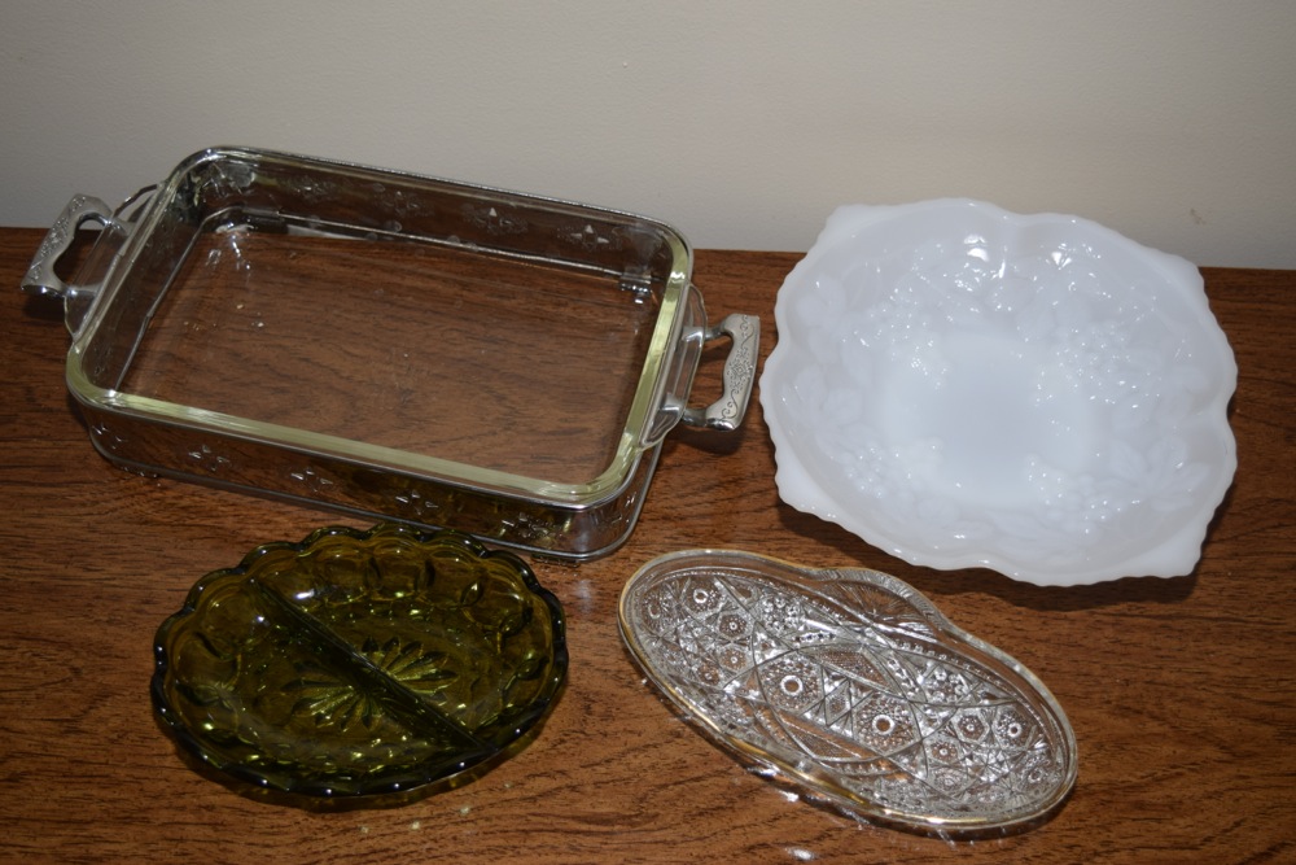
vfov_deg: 29.9
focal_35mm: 45
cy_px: 432
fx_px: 1620
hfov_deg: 43.6
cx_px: 648
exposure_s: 1/60
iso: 280
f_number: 4.2
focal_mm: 30
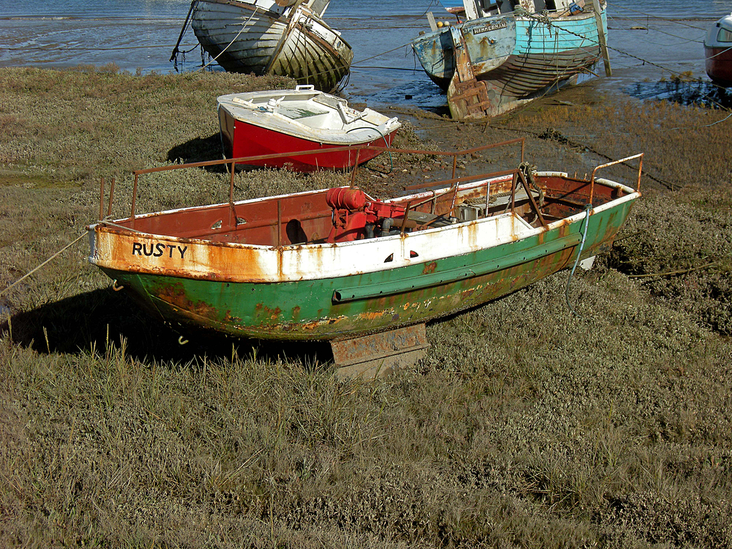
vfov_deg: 19.9
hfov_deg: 26.3
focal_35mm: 74
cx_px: 366
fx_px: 1565
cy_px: 274
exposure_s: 1/329
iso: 64
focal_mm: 15.7
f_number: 6.1
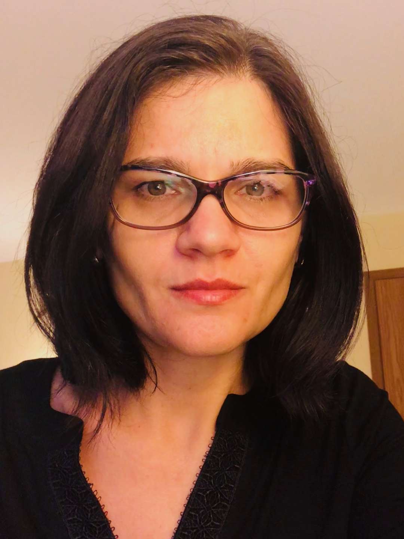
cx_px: 202
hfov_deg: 44.2
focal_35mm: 32
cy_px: 270
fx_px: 498
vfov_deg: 56.8
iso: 160
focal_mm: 2.87
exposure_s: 1/30
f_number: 2.2
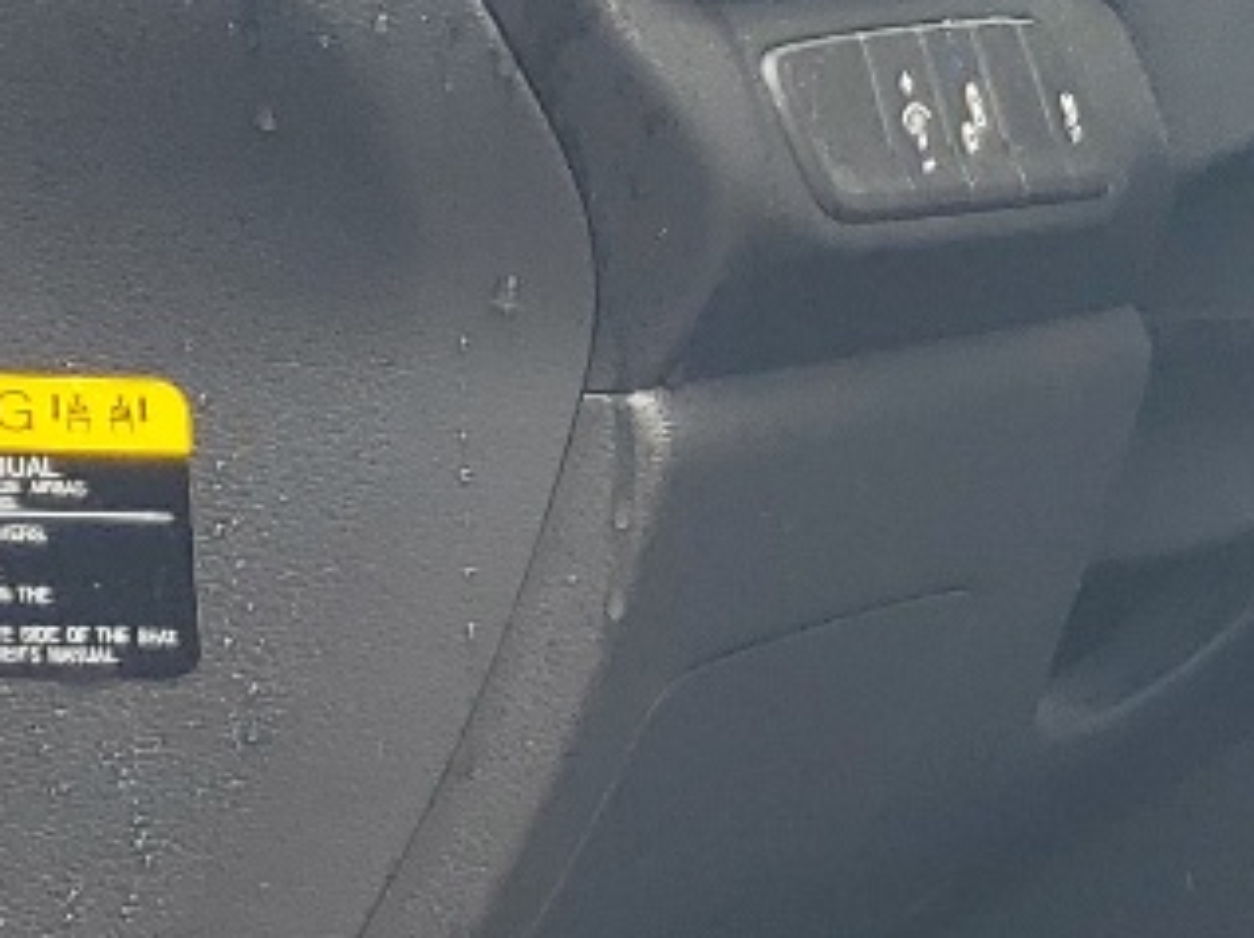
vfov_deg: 11.3
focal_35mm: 131
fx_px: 4742
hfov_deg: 12.5
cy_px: 473
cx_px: 2780
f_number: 1.5
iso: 50
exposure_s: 1/556
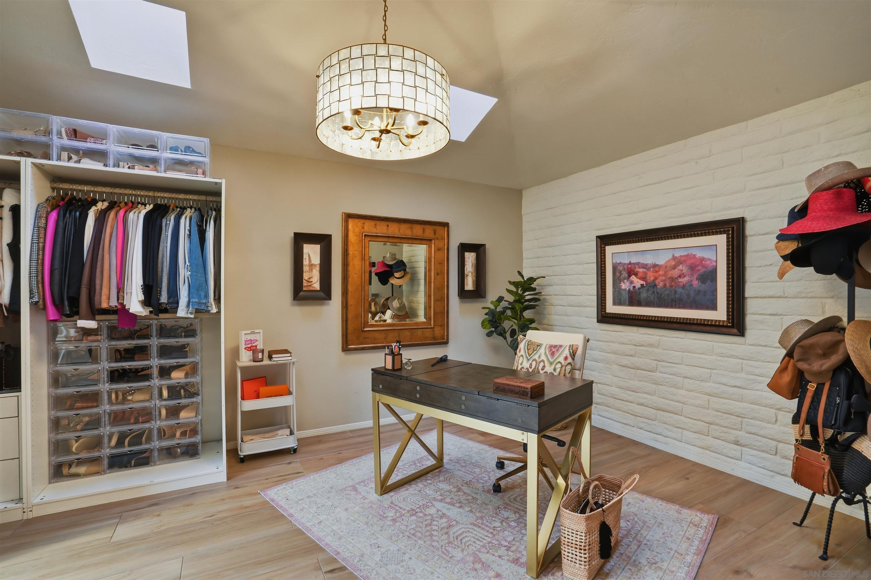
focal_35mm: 16
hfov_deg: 96.7
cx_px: 436
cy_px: 290
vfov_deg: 73.7
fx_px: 387
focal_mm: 16
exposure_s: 1/5
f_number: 11
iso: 500
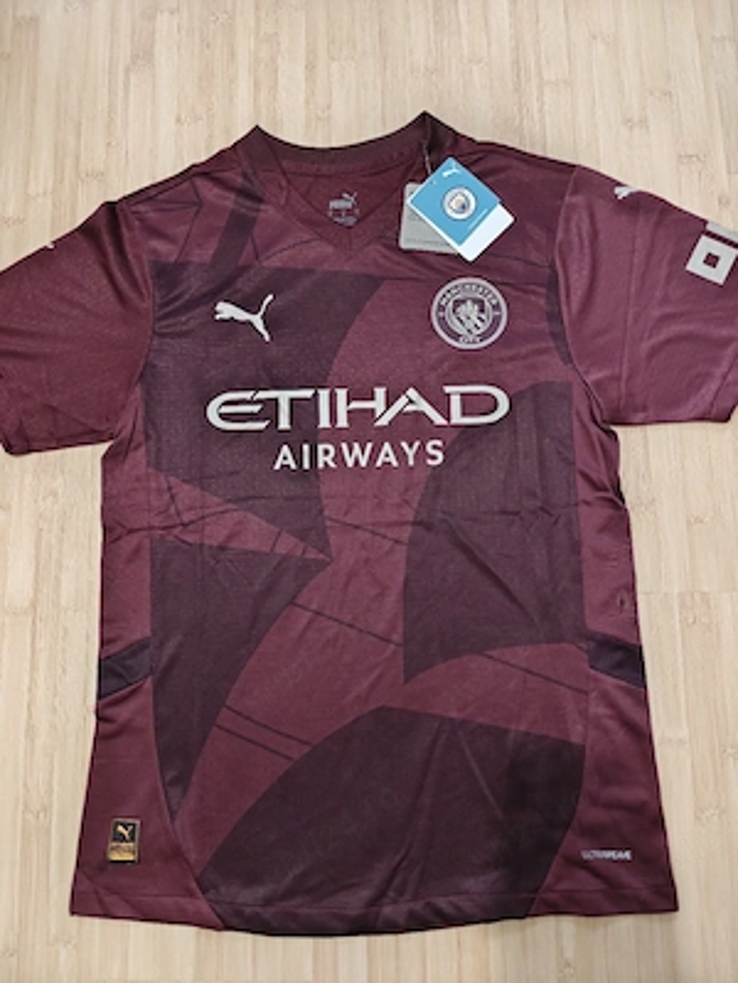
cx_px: 369
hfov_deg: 58.9
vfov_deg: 73.9
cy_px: 492
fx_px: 654
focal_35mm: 23
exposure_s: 1/79.4
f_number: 1.6
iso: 1250
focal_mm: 6.06
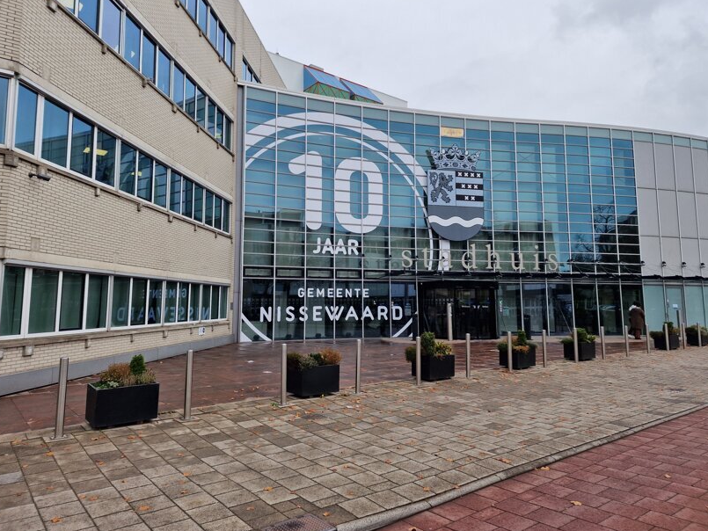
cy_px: 258
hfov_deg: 71.6
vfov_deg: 56.8
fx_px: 491
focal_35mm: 24
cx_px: 356
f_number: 1.8
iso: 50
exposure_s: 1/389
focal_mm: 6.4
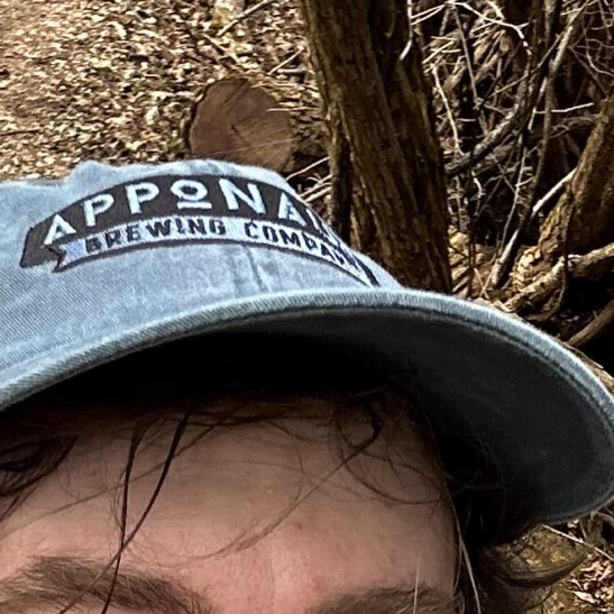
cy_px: 750
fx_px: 2488
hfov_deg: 14.0
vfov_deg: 13.6
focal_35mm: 124
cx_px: 425
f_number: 1.9
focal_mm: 2.69
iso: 40
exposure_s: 1/121
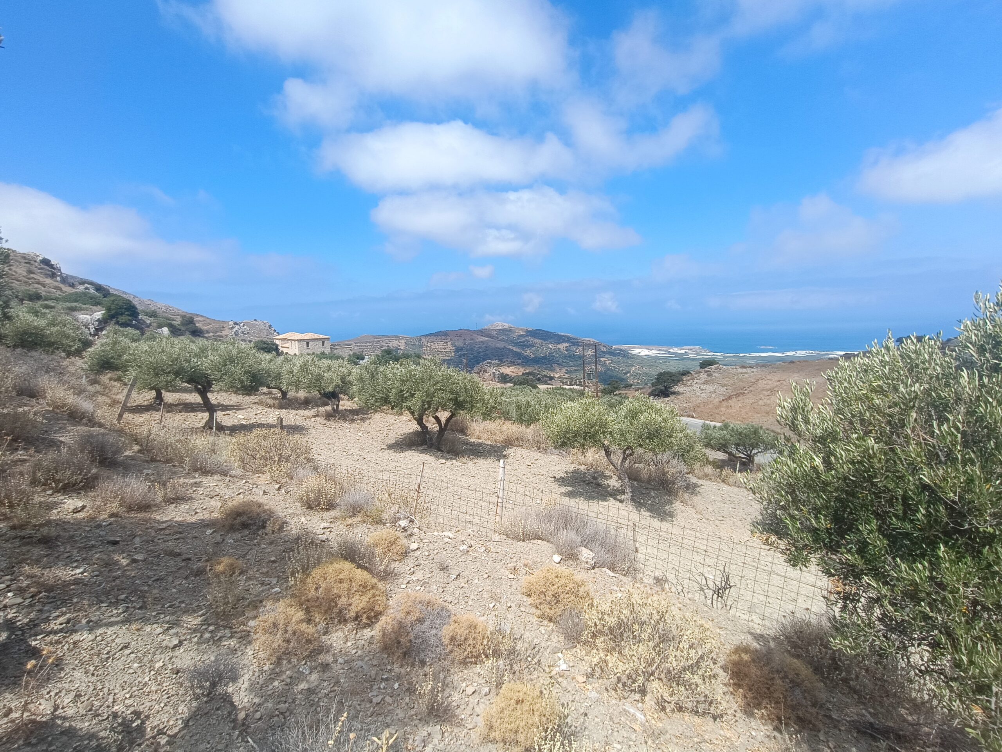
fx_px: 463
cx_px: 501
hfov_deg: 94.5
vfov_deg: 78.1
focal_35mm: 16
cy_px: 376
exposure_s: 1/1083
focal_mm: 1.66
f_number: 2.2
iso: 51
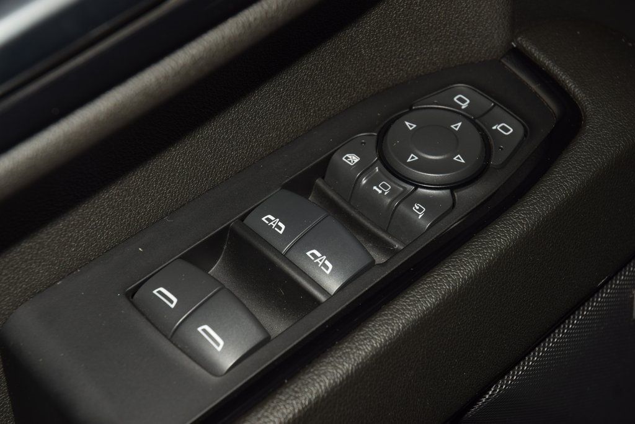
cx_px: 318
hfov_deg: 19.5
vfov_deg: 13.0
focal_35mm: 105
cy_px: 212
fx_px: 1852
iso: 100
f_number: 8
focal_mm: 70
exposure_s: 1/125
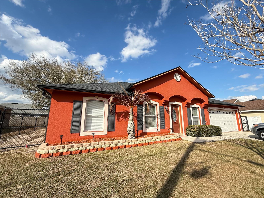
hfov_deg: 102.1
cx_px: 132
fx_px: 107
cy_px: 99
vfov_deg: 85.7
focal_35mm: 14
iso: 50
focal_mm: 2.22
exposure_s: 1/1399
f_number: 2.2
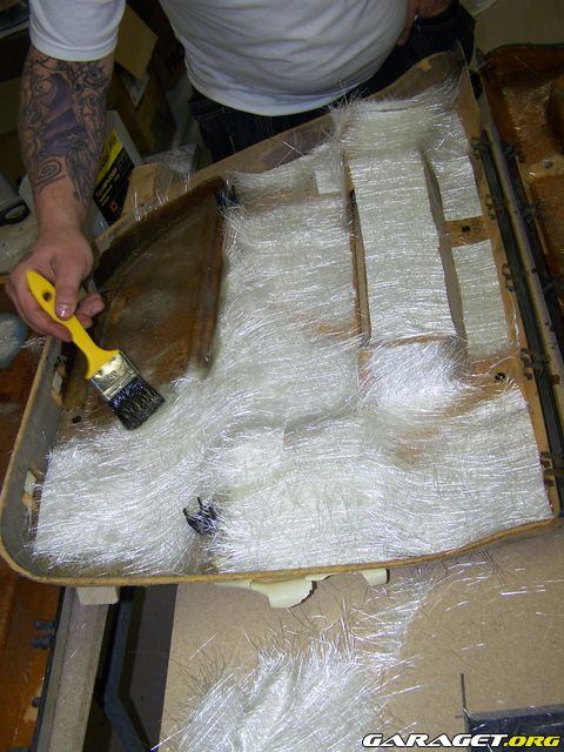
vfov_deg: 49.0
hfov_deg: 37.7
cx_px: 282
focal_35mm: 38
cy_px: 376
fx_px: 826
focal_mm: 6.3
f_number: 2.8
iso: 80
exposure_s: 1/60
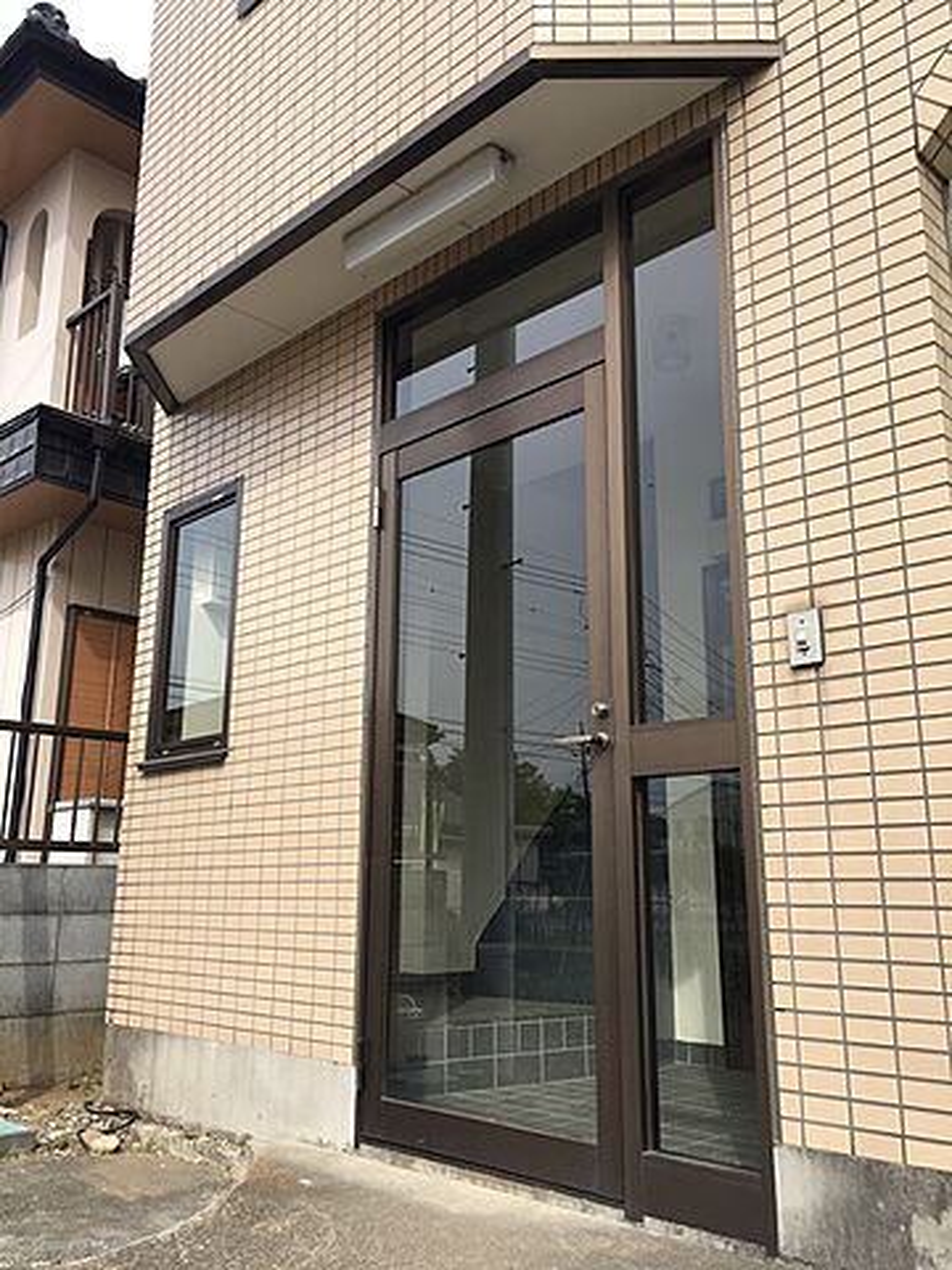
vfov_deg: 61.7
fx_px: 1063
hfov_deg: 48.2
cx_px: 476
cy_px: 635
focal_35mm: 29
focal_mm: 4.15
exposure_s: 1/569
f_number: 2.2
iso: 25
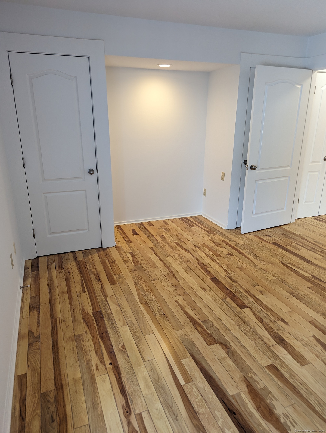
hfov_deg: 56.9
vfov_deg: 71.5
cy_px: 216
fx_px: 301
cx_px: 163
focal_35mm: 24
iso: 63
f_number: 1.85
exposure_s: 1/40
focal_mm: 6.81
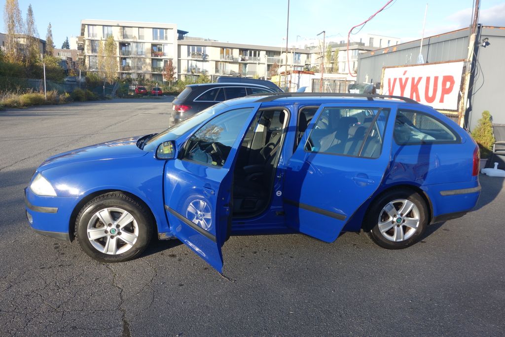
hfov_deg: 65.5
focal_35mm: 28
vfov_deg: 46.4
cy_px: 168
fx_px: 393
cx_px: 252
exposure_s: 1/125
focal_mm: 10.4
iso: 125
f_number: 5.6
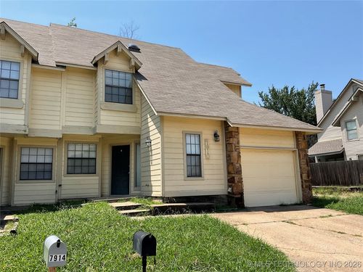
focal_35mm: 29
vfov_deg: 48.2
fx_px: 304
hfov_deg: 61.7
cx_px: 182
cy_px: 136
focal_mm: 3
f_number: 1.8
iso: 16
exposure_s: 1/1675
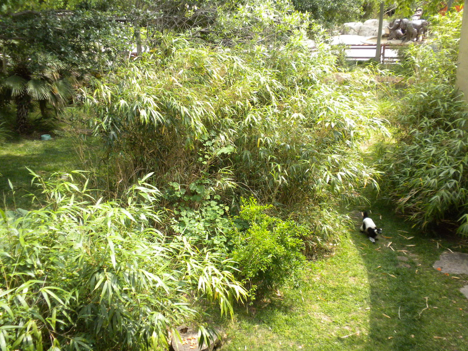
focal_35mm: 37
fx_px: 500
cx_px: 234
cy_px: 176
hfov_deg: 50.1
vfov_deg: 38.7
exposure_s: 1/543
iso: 273
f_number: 3.5
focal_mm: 6.6
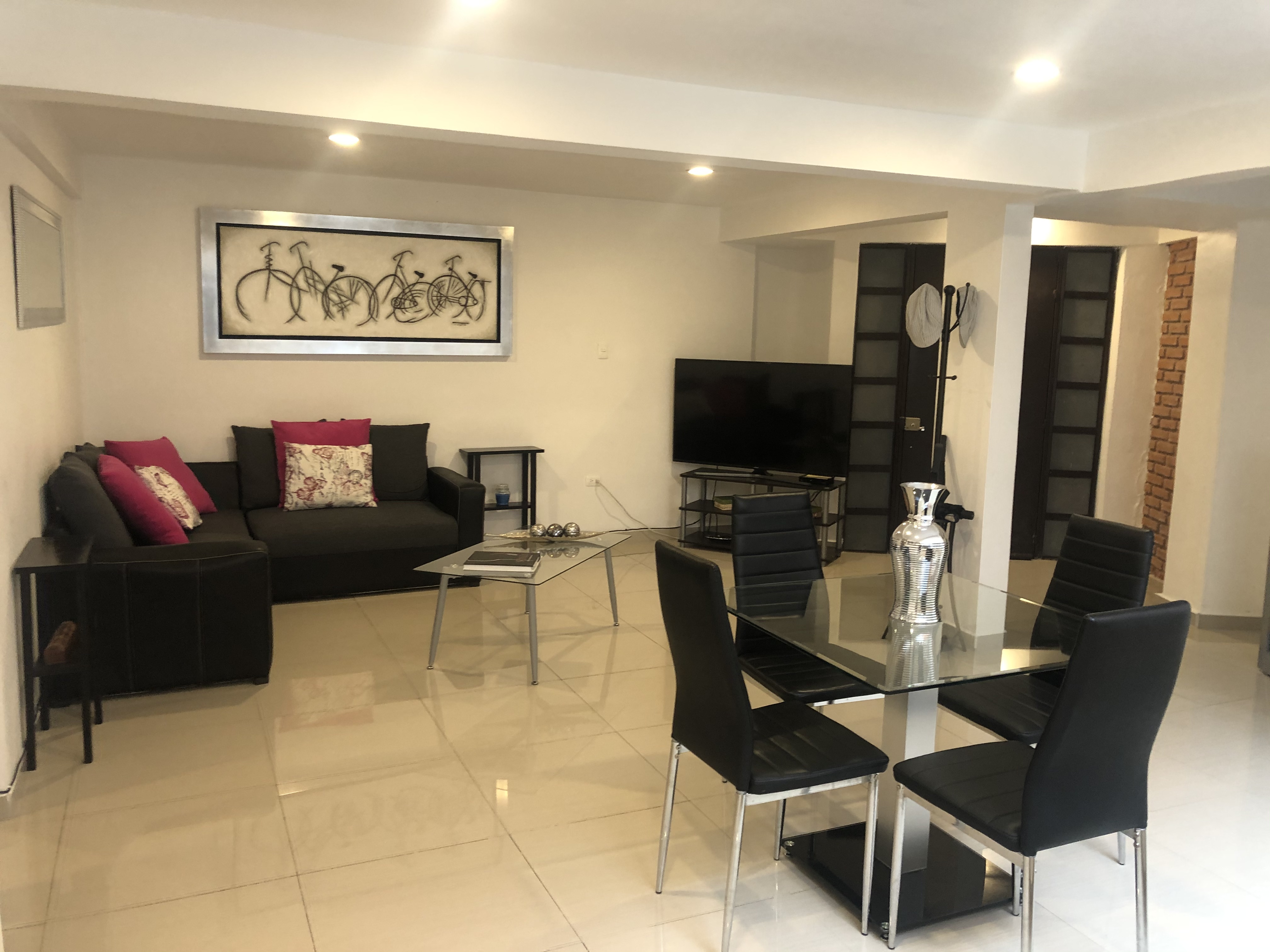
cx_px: 635
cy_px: 476
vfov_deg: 49.7
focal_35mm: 28
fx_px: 1027
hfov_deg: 63.4
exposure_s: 1/17
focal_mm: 4
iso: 40
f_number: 1.8
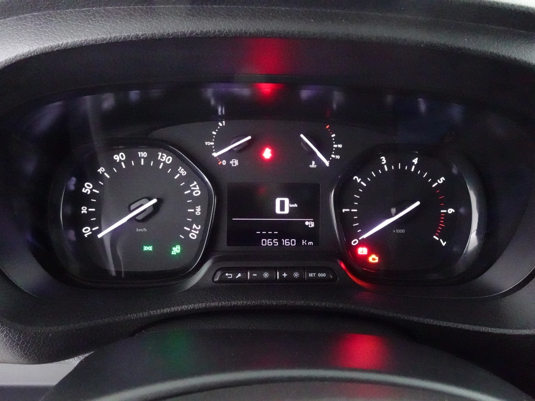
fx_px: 371
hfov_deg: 71.6
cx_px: 268
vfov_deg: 56.8
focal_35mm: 24
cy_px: 200
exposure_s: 1/15
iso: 3200
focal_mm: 4.25
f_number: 3.5
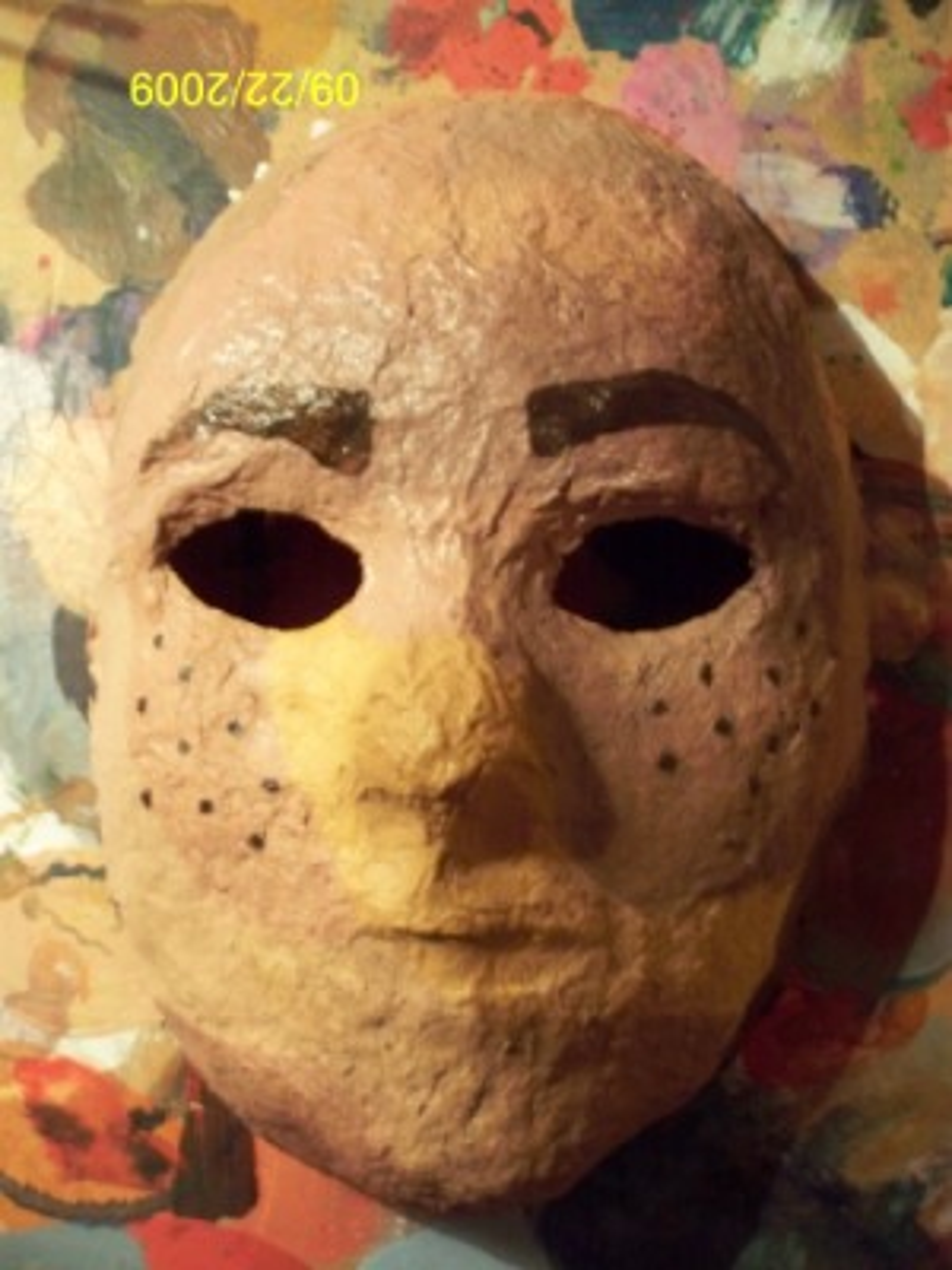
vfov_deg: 50.1
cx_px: 476
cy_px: 635
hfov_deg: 38.7
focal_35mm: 37
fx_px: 1357
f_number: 3.4
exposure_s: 1/8
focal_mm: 7.9
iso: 400
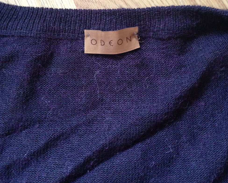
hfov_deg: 42.0
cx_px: 113
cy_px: 51
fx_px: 297
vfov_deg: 33.6
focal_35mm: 44
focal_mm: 4.12
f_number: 2.4
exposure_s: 1/20
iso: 400
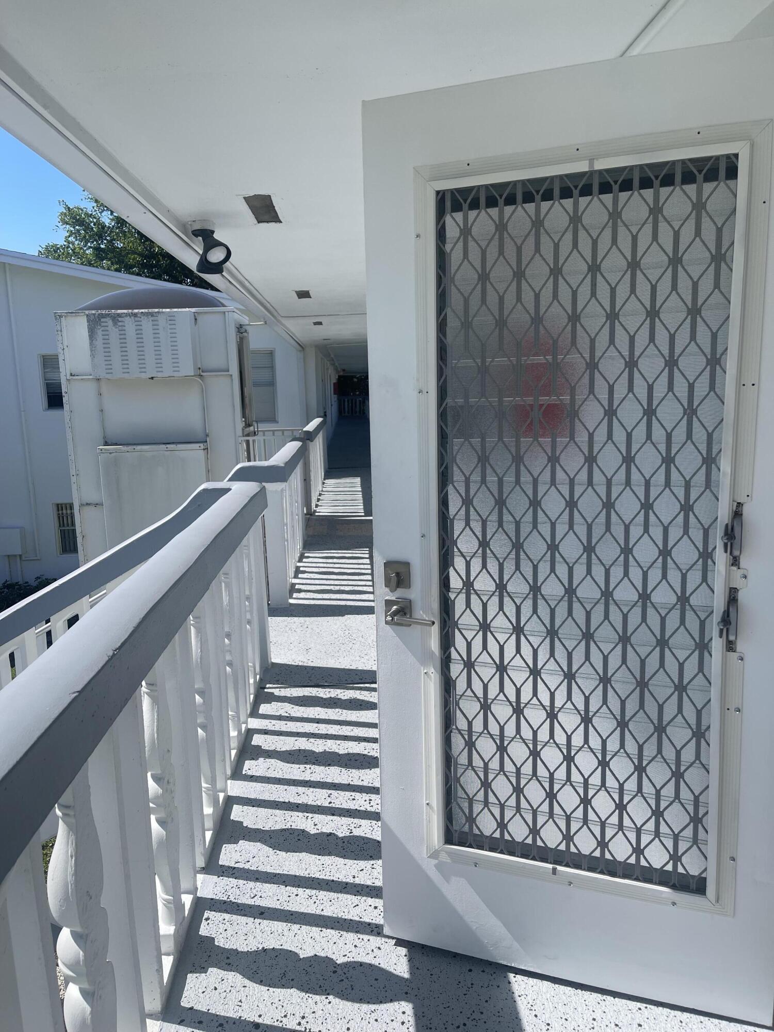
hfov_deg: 54.9
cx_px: 387
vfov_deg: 69.4
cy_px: 516
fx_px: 745
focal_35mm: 25
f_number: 1.6
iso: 32
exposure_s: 1/3922
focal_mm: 5.1
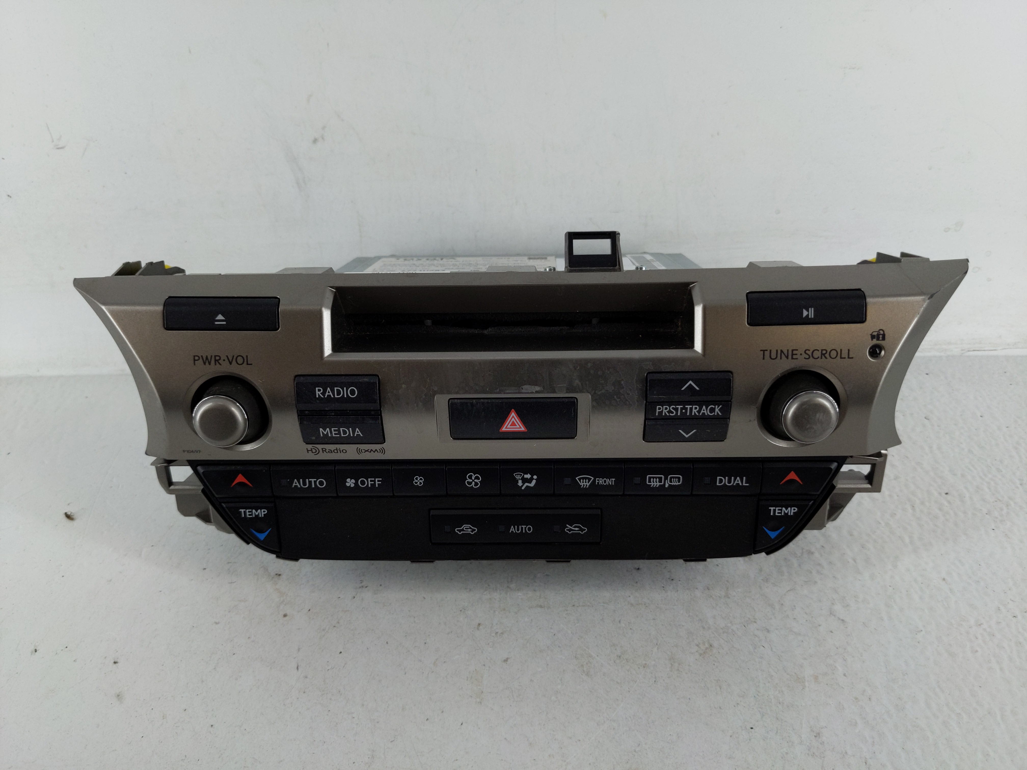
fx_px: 742
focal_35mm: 25
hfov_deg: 69.4
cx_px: 514
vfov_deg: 54.9
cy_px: 385
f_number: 1.73
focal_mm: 4.38
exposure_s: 1/126
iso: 62
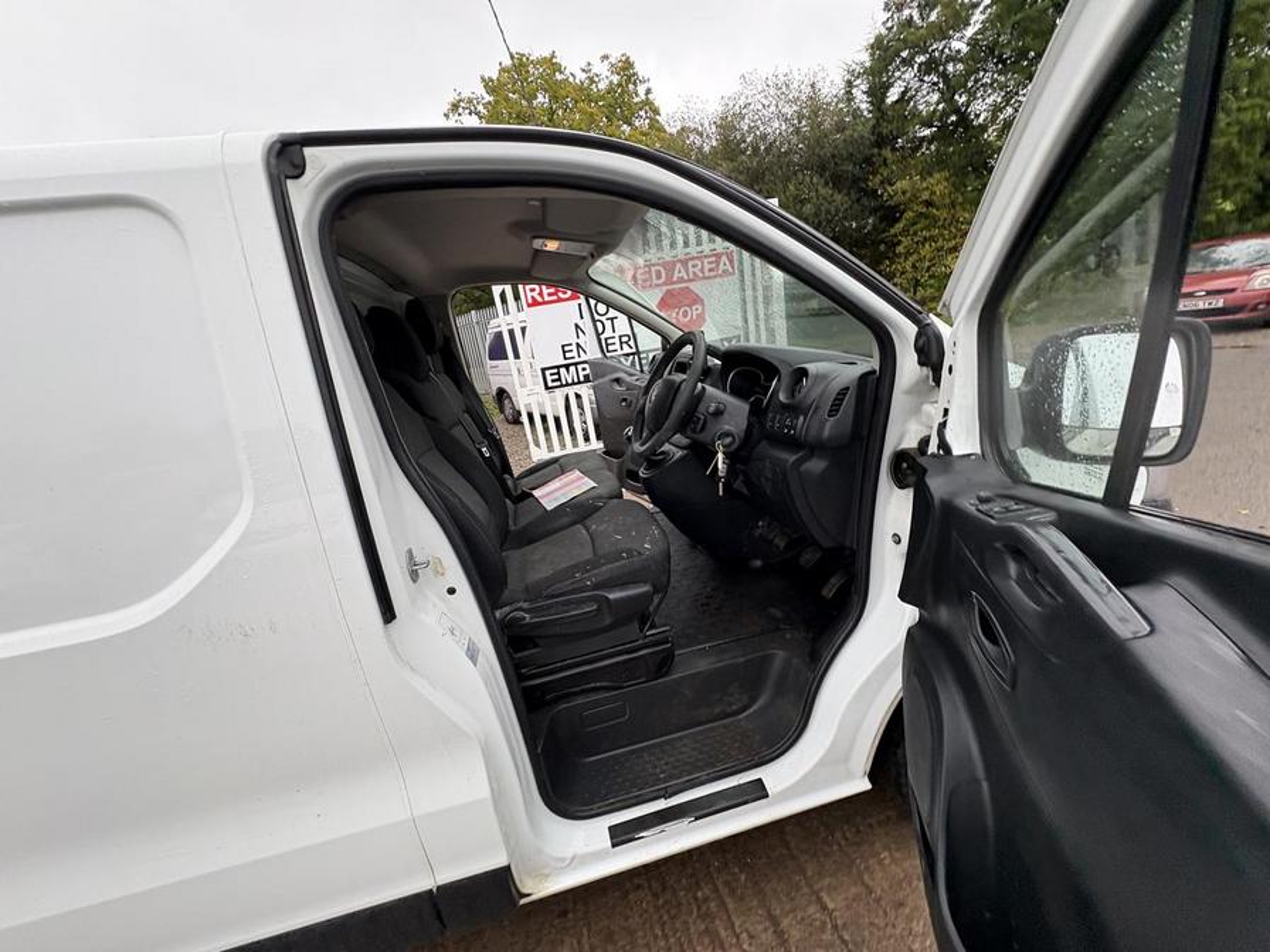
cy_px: 476
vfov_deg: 85.7
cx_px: 635
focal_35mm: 14
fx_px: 514
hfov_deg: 102.1
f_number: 2.2
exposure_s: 1/99
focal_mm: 2.22
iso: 80
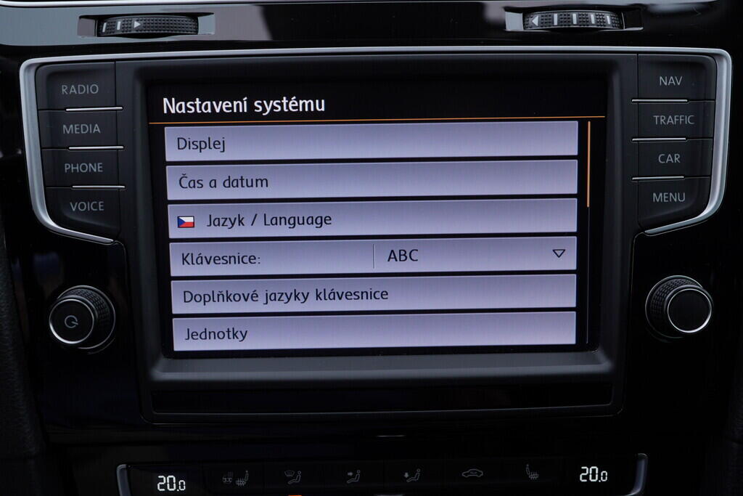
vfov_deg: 36.9
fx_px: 743
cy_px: 248
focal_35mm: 36
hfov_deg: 53.1
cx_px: 372
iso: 125
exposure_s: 1/60
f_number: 3.5
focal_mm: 24
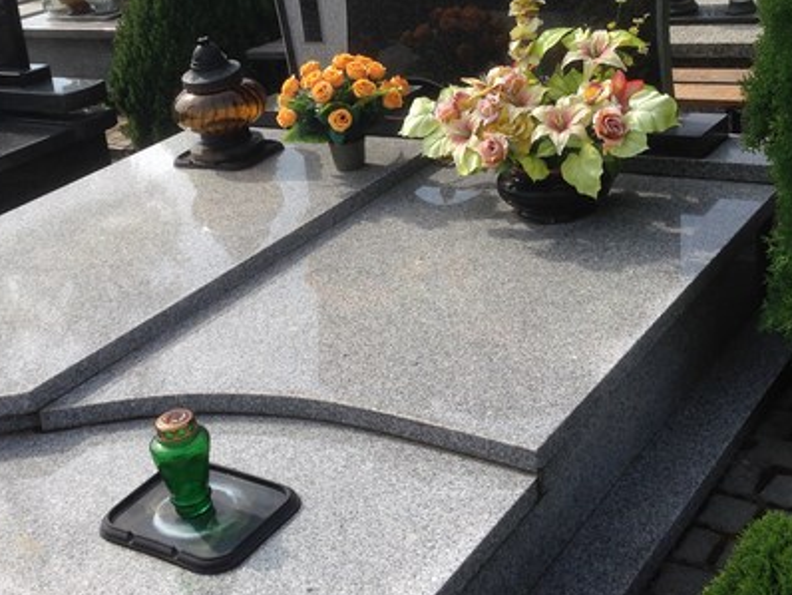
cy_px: 191
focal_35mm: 53
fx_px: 1213
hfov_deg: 36.0
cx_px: 320
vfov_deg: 27.4
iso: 50
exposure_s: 1/1178
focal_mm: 4.12
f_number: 2.4
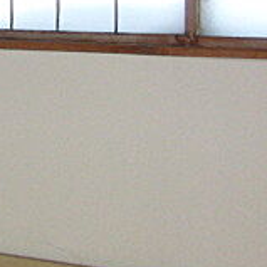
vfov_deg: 13.1
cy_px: 17
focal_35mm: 132
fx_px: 1152
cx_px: -215
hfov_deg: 12.1
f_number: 3.6
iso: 400
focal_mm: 6.42
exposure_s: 1/80
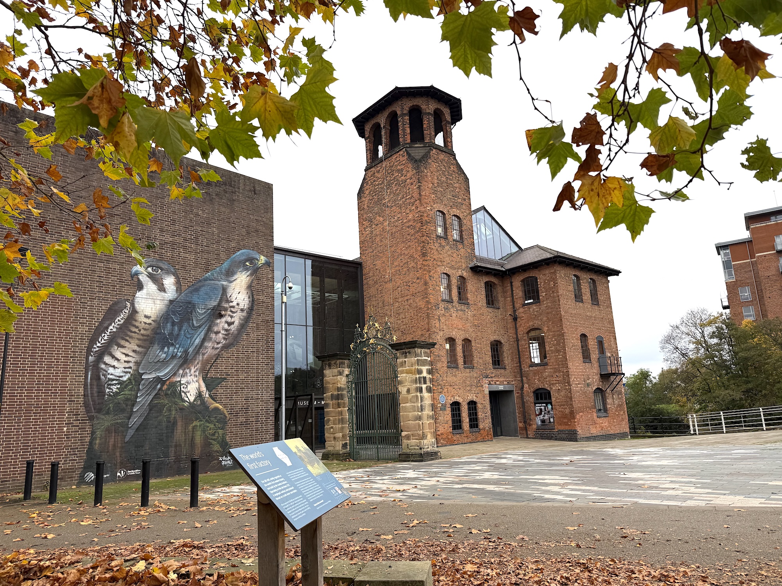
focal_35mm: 24
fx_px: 542
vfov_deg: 56.8
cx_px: 391
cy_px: 293
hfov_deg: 71.6
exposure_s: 1/632
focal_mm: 6.76
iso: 80
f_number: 1.78
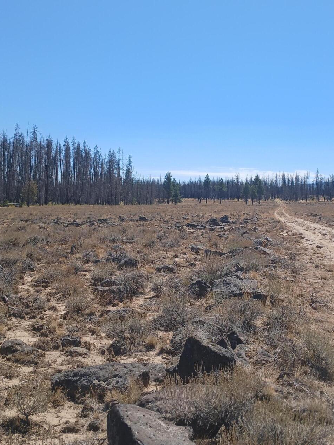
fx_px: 527
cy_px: 199
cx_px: 204
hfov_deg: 35.0
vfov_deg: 45.7
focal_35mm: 41
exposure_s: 1/682
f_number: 1.8
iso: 20
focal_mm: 3.98
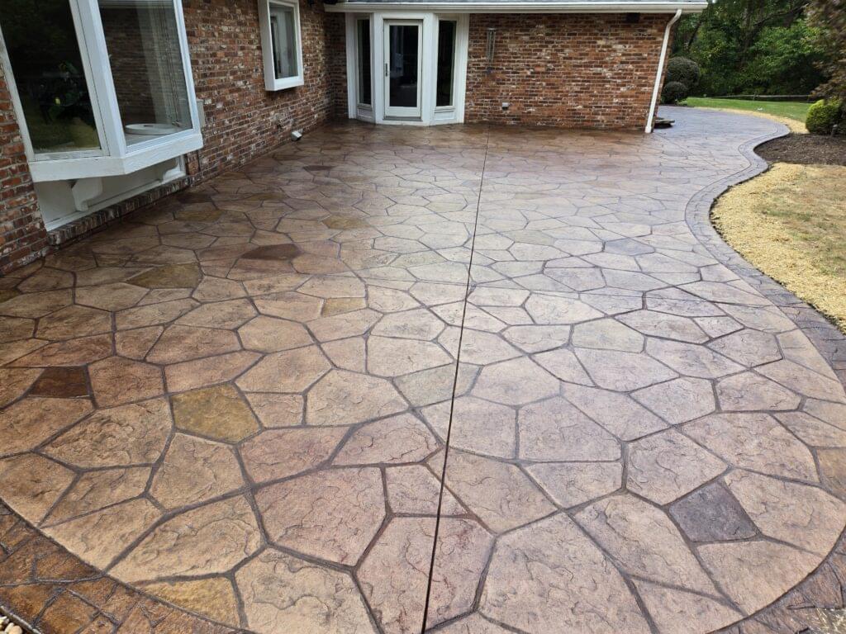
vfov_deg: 58.9
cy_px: 317
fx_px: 562
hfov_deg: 73.9
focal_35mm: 23
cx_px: 423
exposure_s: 1/180
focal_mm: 5.4
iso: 32
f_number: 1.8
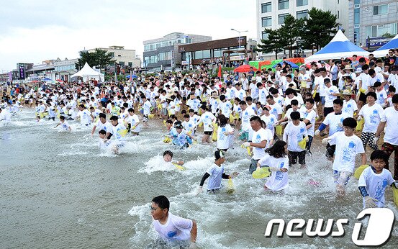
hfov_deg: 56.7
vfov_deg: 37.3
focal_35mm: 34
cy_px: 122
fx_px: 369
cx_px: 201
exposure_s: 1/250
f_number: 9
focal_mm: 22
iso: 1250
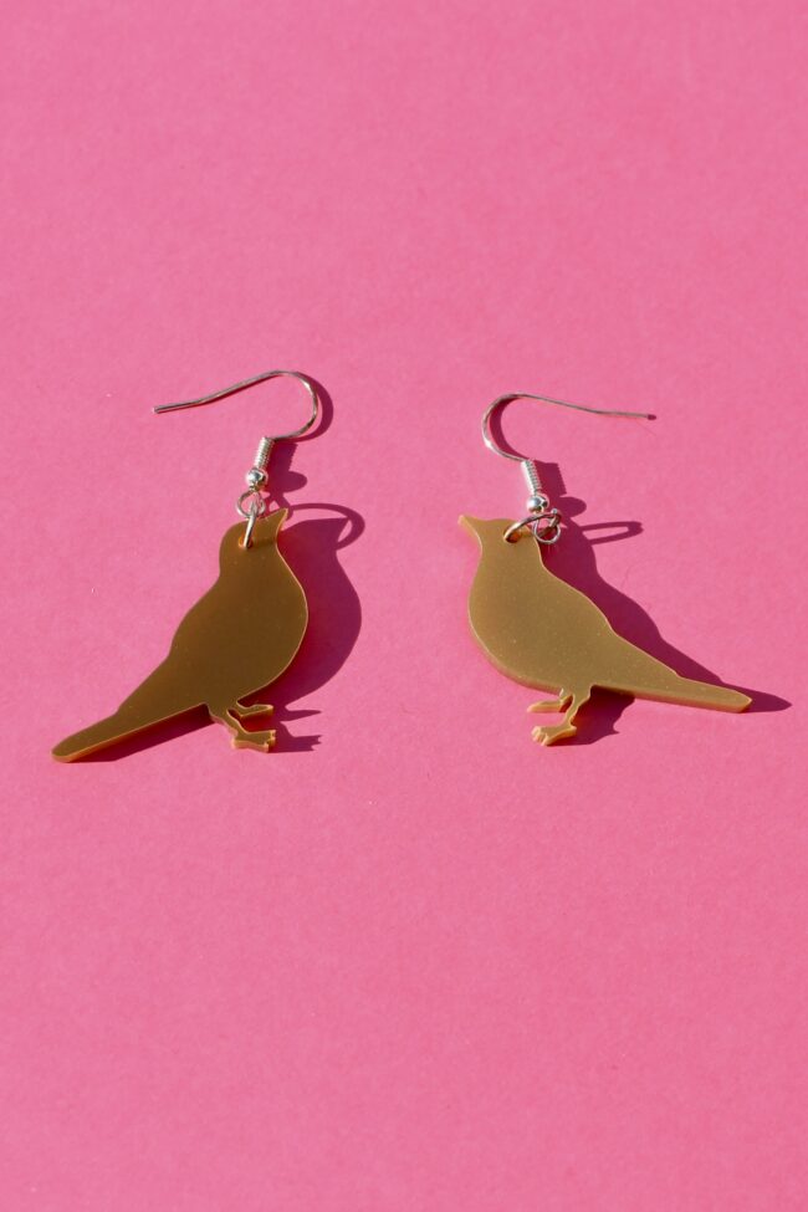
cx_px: 404
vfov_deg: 38.2
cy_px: 606
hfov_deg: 26.0
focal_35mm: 52
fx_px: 1751
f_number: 6.3
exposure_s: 1/2500
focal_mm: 35
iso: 400
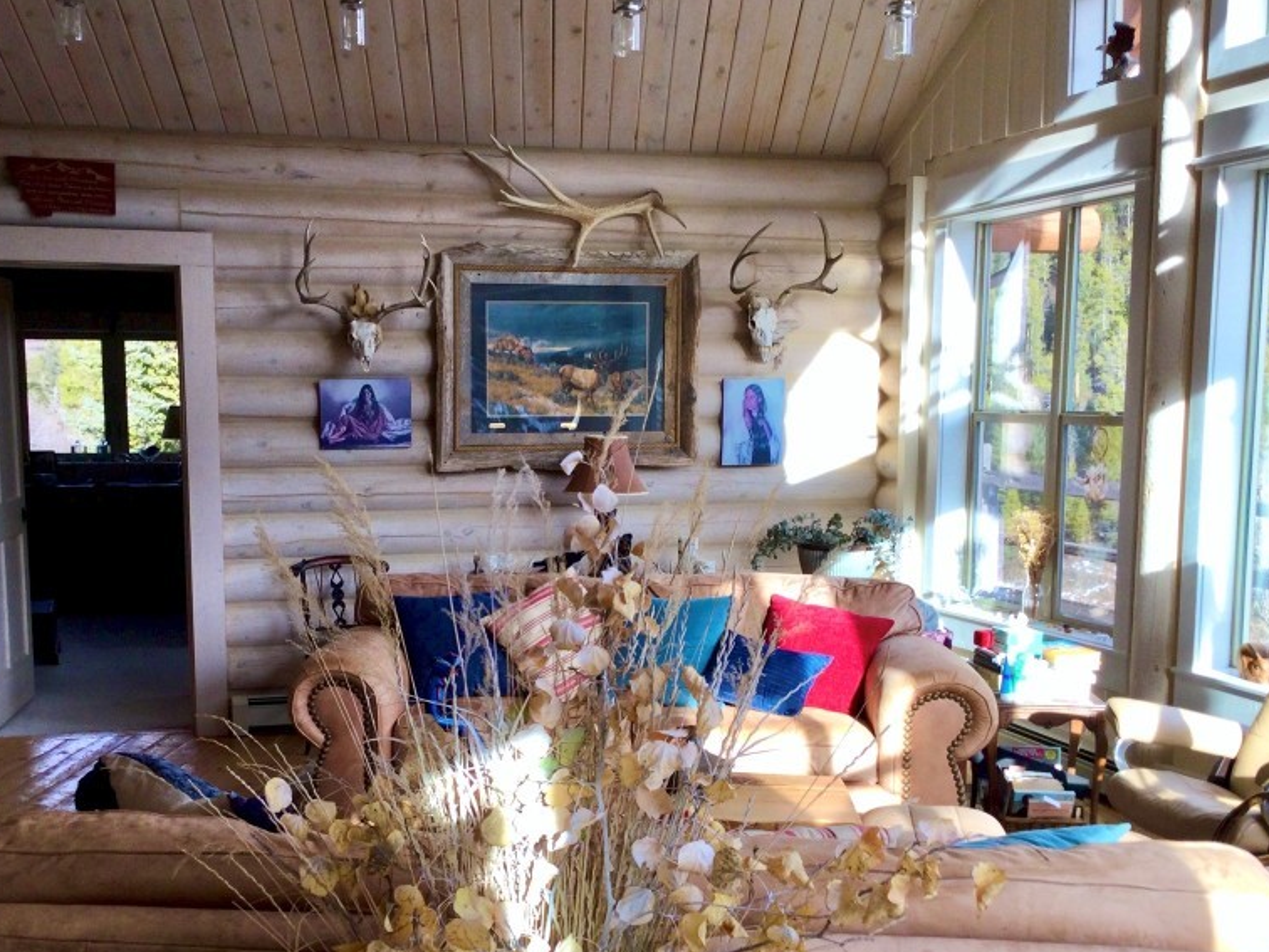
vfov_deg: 34.2
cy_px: 588
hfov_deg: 44.6
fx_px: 1540
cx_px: 514
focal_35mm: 42
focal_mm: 3.3
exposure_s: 1/120
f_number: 2.4
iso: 25
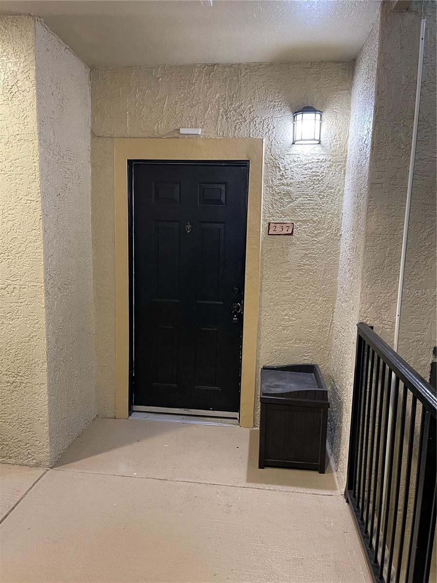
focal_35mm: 26
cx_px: 218
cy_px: 292
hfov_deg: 53.1
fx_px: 438
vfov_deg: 67.3
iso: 500
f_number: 1.6
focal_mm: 5.1
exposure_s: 1/60
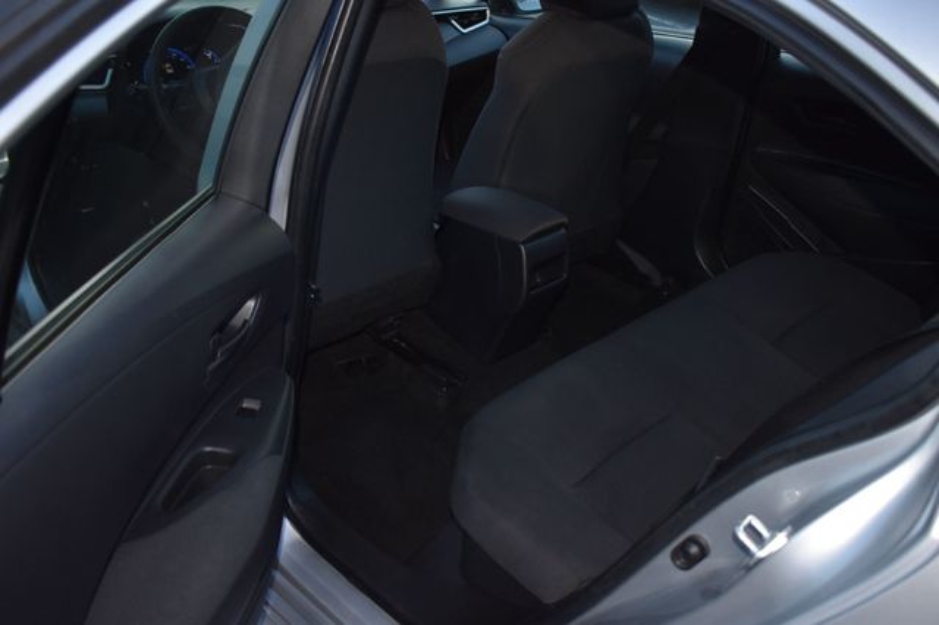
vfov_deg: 39.9
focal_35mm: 33
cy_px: 312
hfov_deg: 57.2
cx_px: 470
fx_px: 860
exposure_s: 1/30
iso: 500
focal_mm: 22
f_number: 3.8
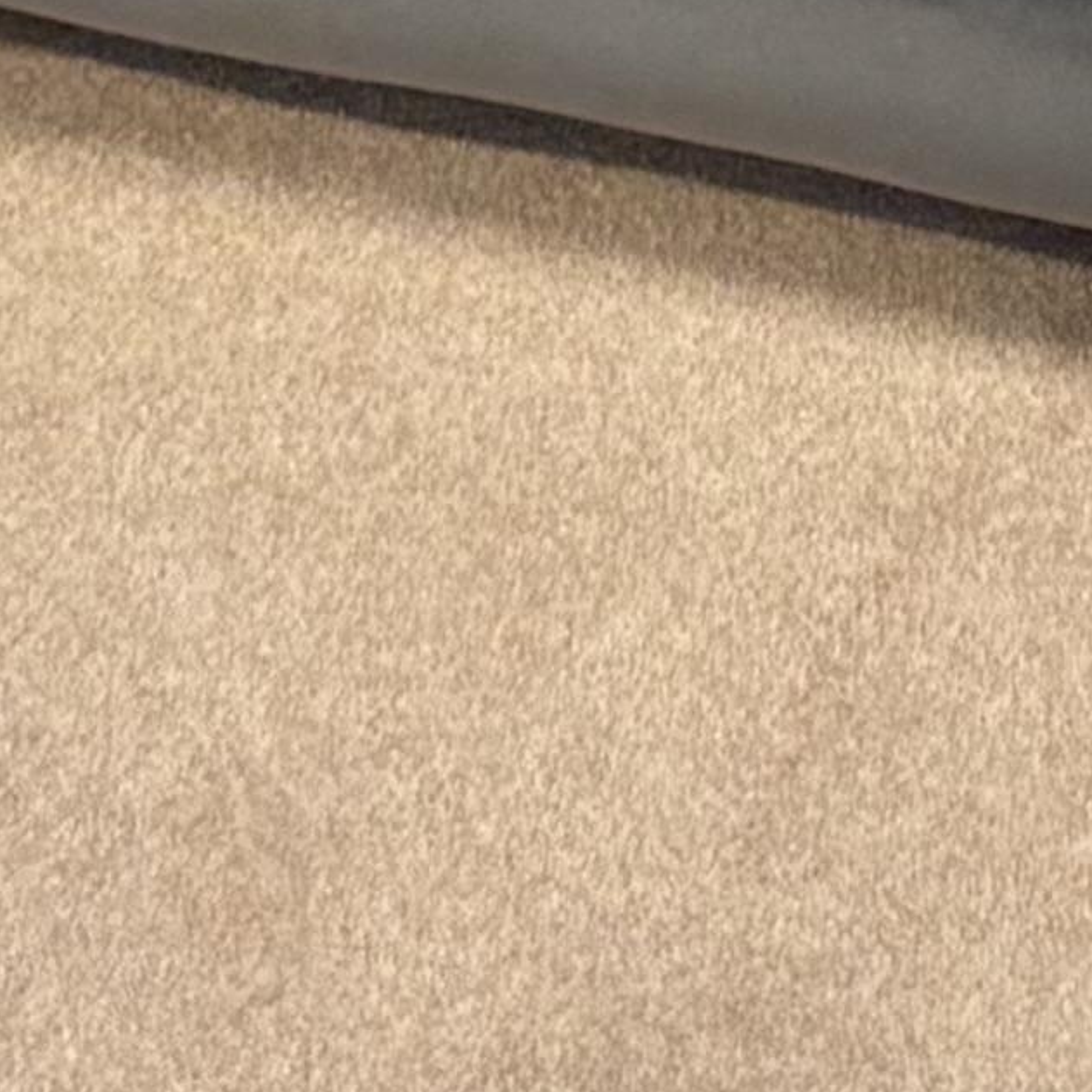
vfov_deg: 8.4
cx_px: 1274
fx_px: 6853
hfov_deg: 9.0
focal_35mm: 192
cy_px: -1438
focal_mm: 6.76
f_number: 1.78
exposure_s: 1/100
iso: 200
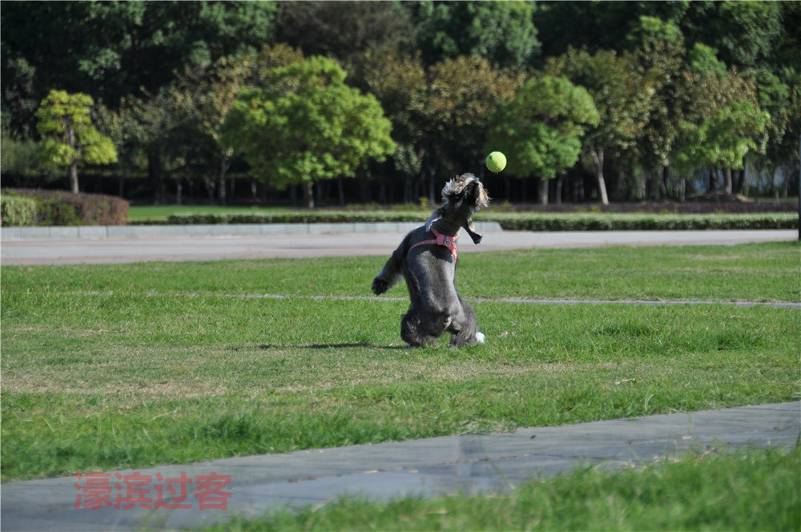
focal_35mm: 158
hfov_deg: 13.1
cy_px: 266
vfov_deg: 8.7
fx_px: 3500
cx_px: 400
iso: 200
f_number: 5.3
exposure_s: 1/1250
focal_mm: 105
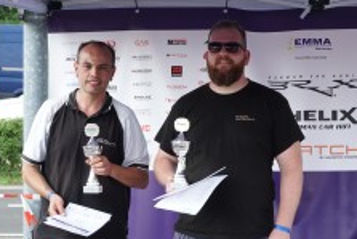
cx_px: 178
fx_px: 1667
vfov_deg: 8.2
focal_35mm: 168
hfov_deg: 12.2
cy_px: 225
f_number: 5.6
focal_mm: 50
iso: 160
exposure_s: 1/100
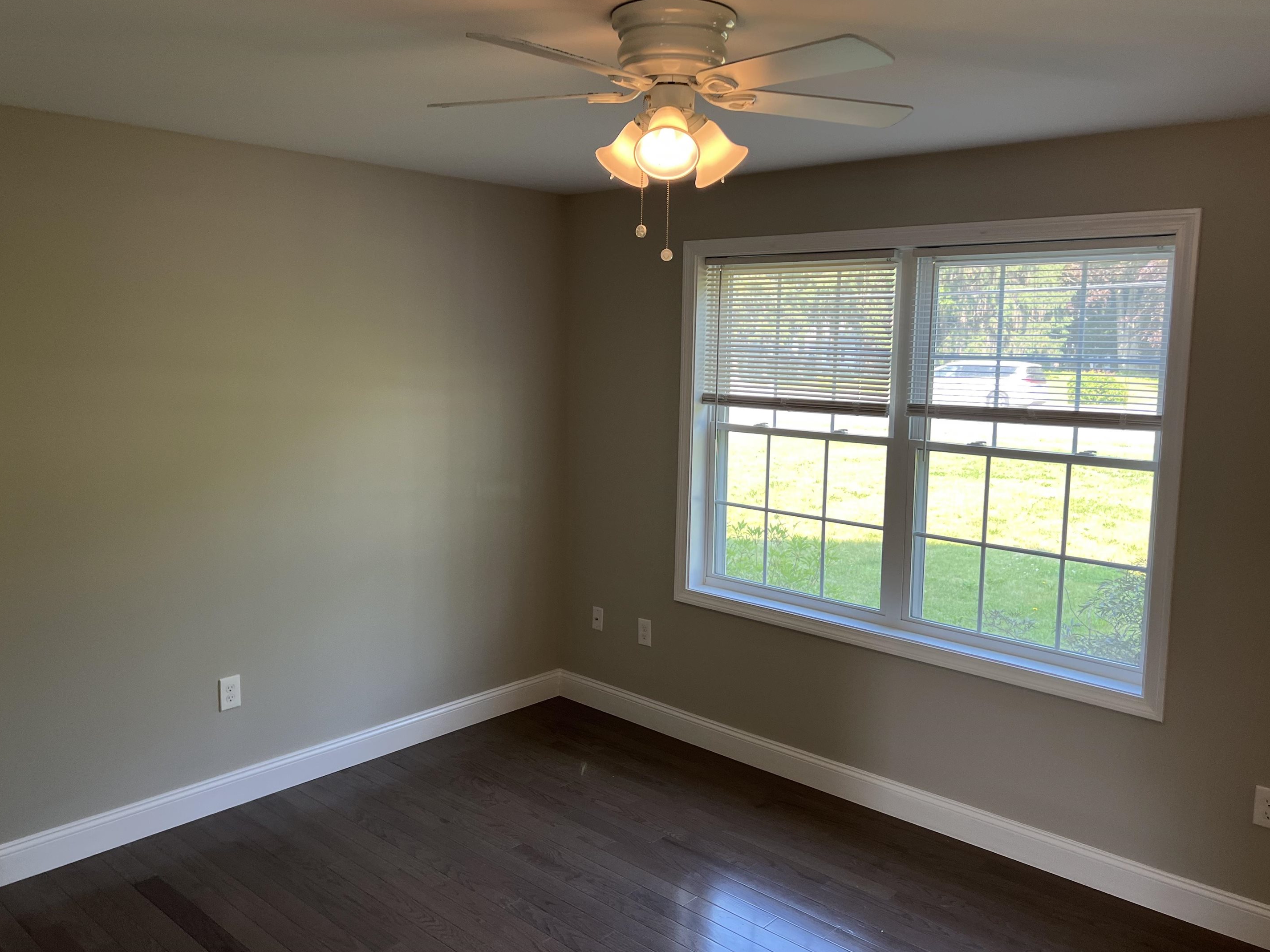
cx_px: 629
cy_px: 443
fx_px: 1027
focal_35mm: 28
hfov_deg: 63.4
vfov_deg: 49.7
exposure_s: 1/120
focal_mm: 5.7
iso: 80
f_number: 1.5
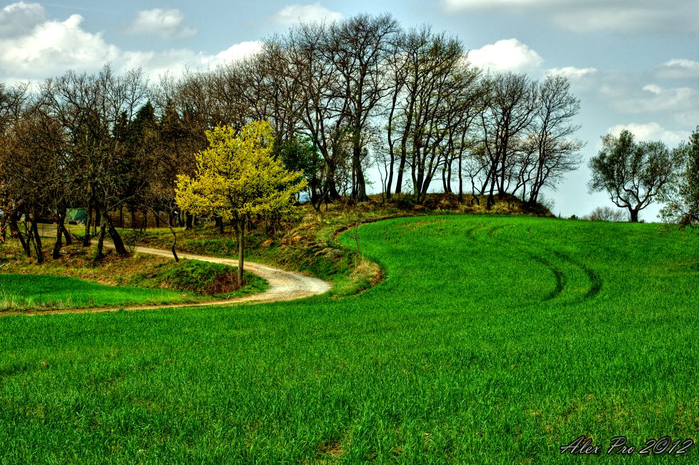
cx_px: 350
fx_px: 1456
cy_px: 232
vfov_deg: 18.2
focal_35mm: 75
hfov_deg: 27.0
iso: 200
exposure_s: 1/250
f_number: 11
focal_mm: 50
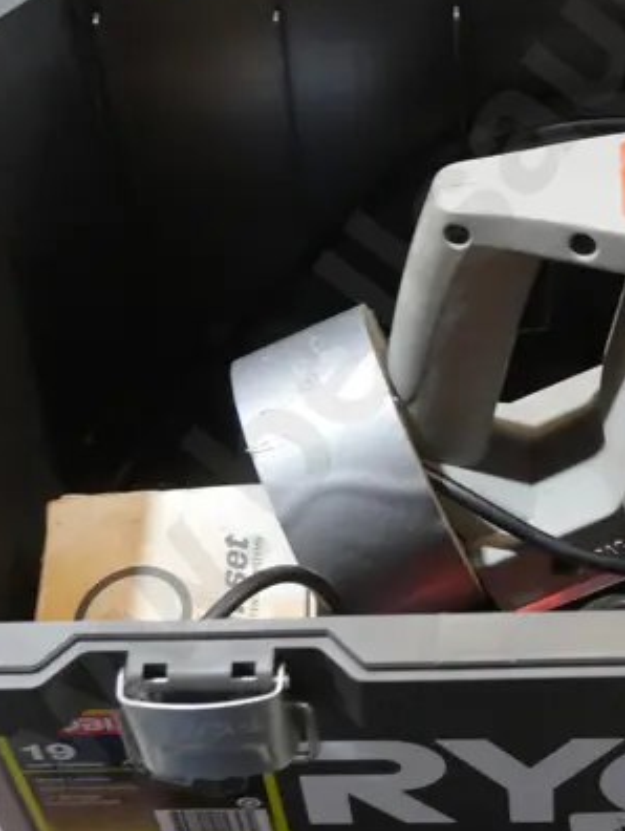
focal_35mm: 93
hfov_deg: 15.7
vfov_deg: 20.5
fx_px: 2234
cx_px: 595
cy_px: 38
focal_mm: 18
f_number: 4
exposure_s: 1/60
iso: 640
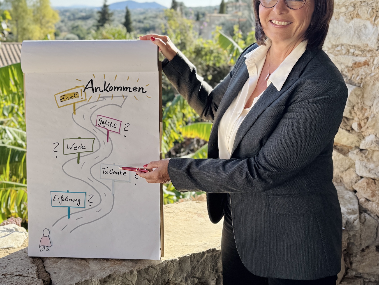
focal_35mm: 40
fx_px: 438
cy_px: 92
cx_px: 175
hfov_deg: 46.8
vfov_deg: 35.6
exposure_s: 1/1923
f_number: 1.78
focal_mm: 6.76
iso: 80
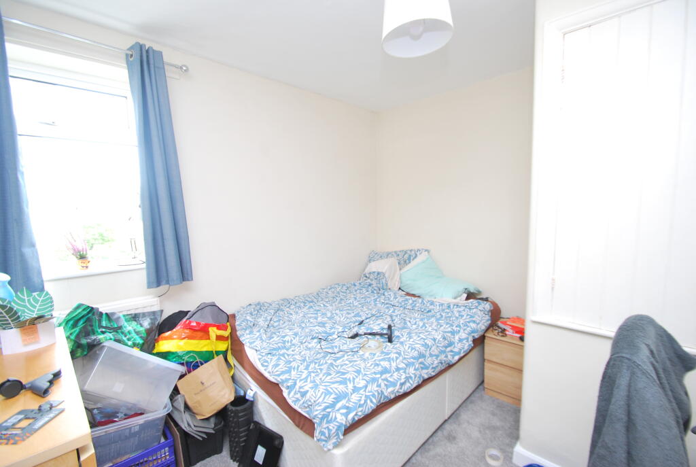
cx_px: 348
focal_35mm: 15
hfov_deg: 100.3
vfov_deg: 77.6
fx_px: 291
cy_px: 234
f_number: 3.5
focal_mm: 10
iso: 400
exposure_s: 1/13
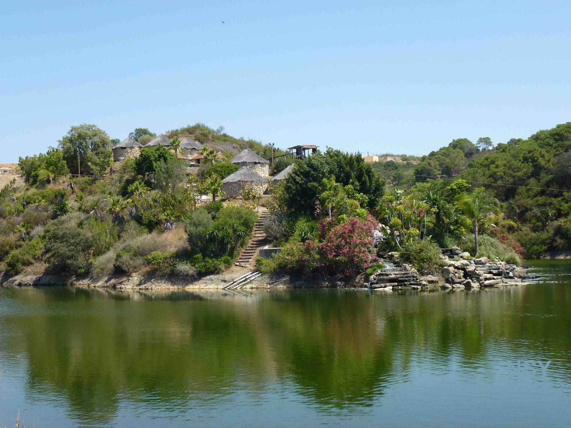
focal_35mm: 45
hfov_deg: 42.1
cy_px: 214
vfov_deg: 32.2
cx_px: 286
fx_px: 742
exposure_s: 1/500
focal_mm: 8
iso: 100
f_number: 4
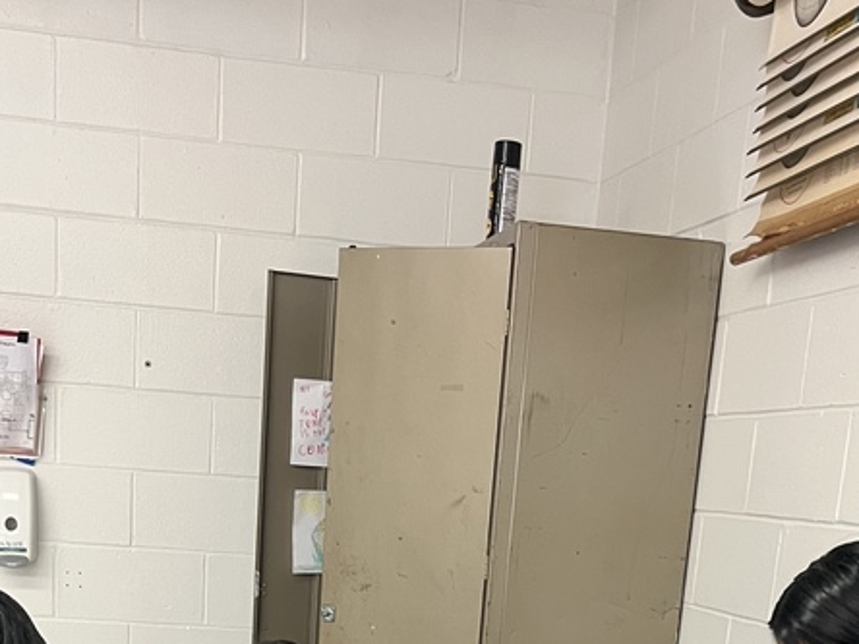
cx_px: 397
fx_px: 1489
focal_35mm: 60
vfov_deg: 21.5
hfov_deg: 32.2
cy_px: 884
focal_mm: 5.1
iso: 160
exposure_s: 1/60
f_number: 1.6
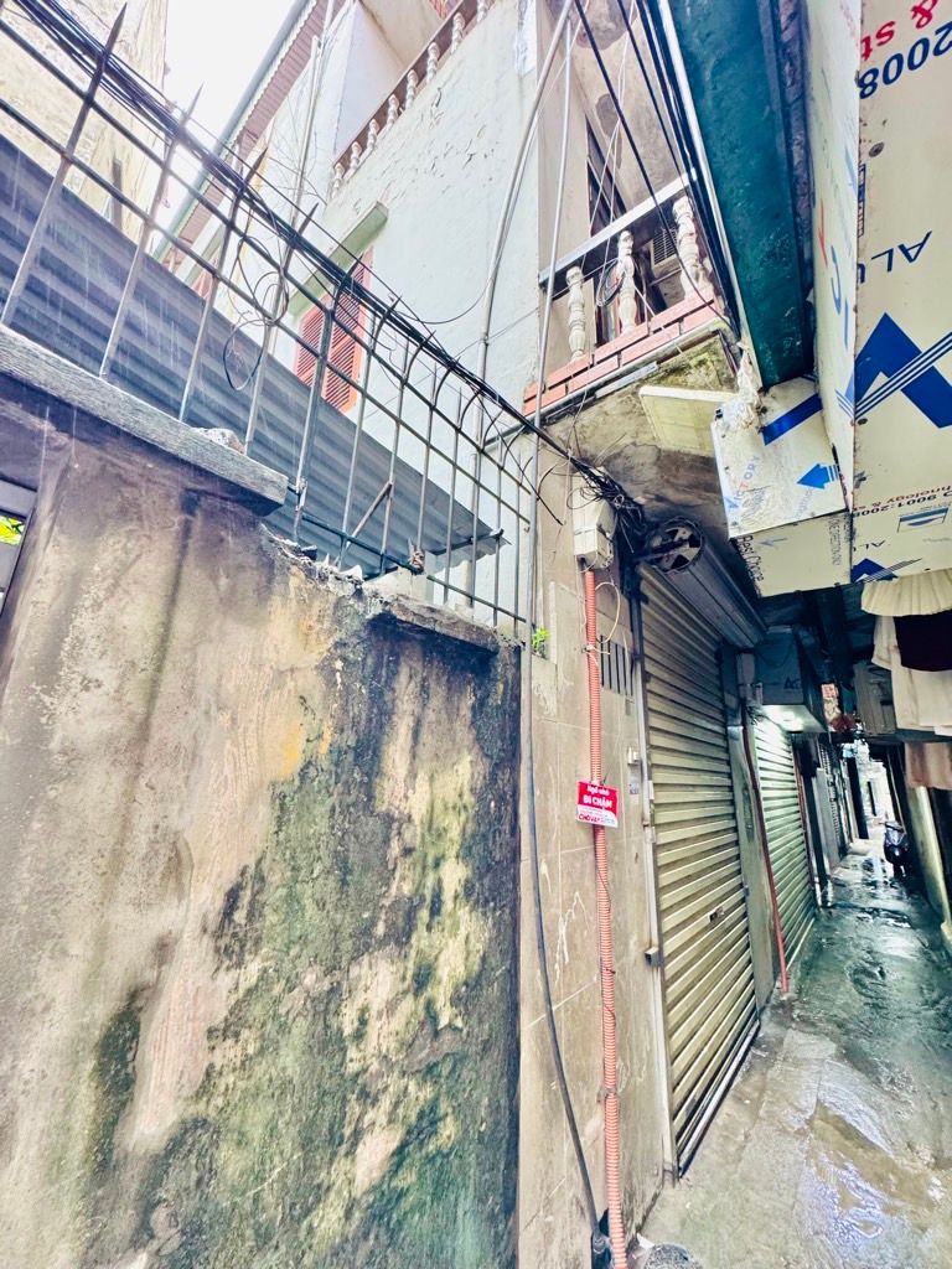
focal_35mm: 14
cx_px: 476
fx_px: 513
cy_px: 634
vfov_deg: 102.1
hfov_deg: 85.7
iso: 400
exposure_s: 1/60
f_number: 2.2
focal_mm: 2.22
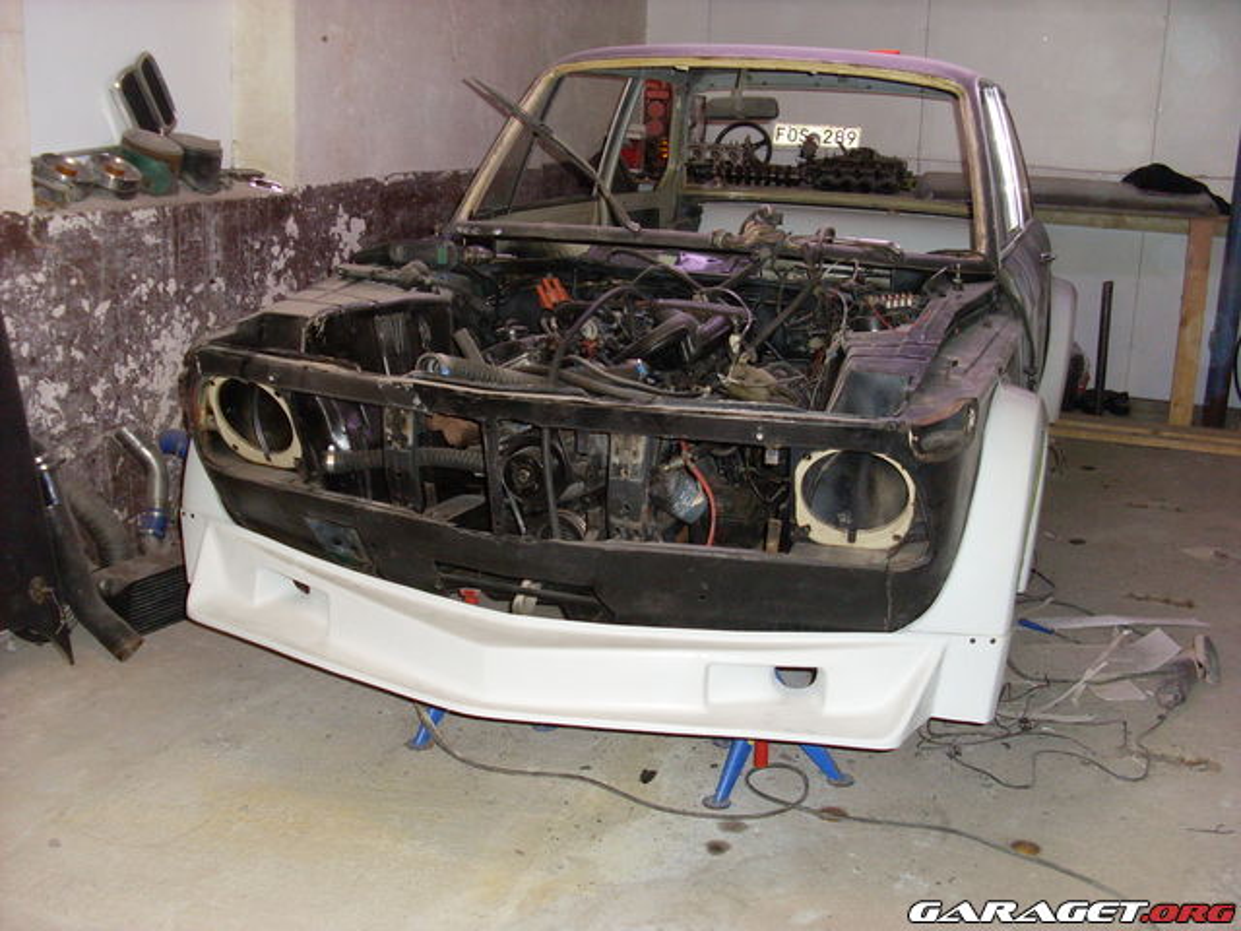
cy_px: 466
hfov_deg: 49.0
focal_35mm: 38
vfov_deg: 37.7
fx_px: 1362
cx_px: 620
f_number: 3
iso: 120
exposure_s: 1/45
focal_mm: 6.3
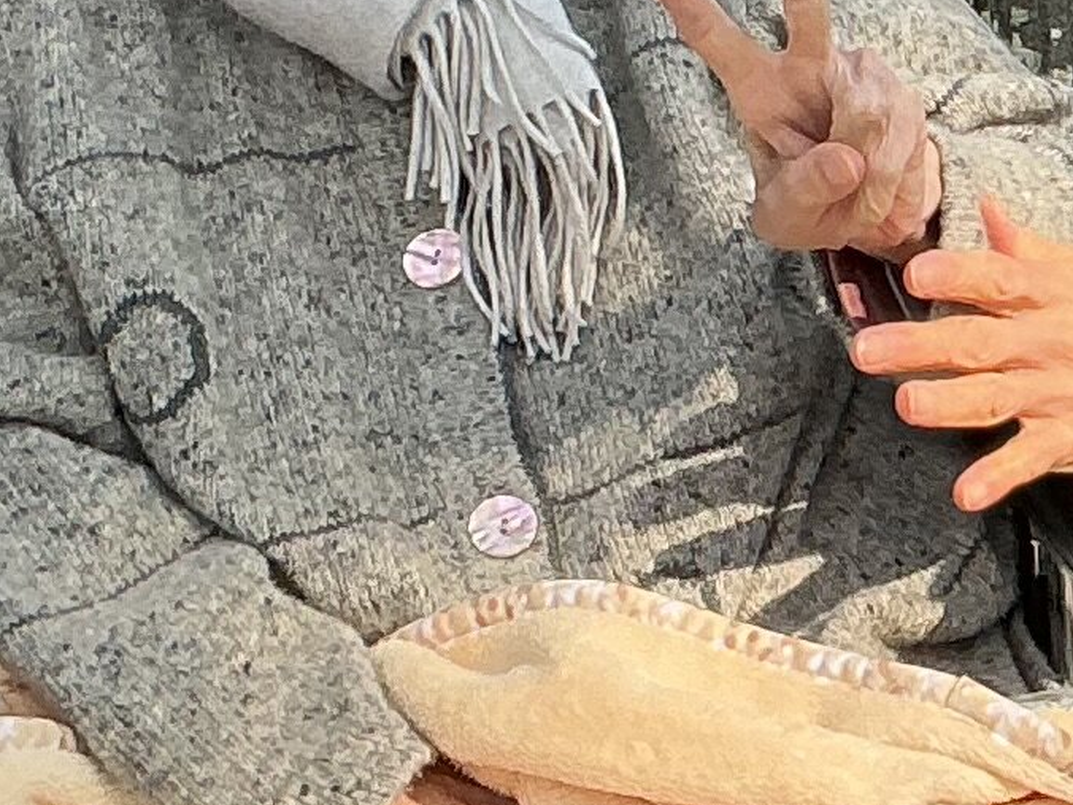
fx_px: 5363
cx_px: 1444
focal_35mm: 173
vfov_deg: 8.4
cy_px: -327
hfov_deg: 11.1
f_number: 1.8
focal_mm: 3
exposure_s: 1/1121
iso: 25
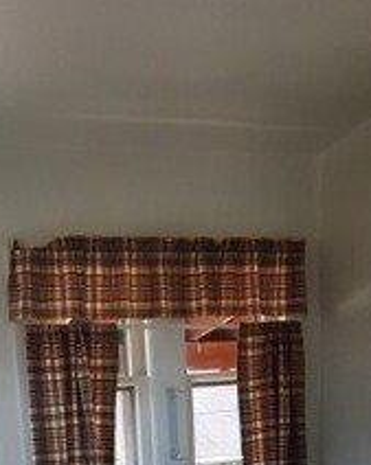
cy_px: 577
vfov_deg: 32.3
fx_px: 633
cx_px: 105
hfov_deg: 32.2
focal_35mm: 46
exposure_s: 1/50
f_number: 2.2
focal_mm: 1.74
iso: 50
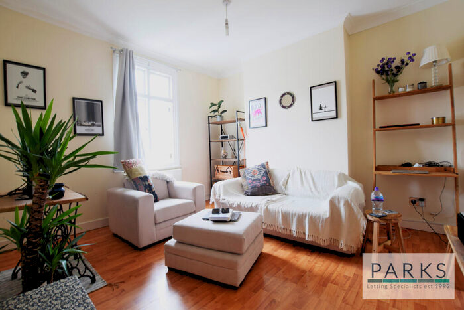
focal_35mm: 15
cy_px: 155
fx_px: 193
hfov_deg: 100.4
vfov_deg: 77.4
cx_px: 232
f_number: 6.3
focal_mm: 10
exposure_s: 1/6
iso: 250
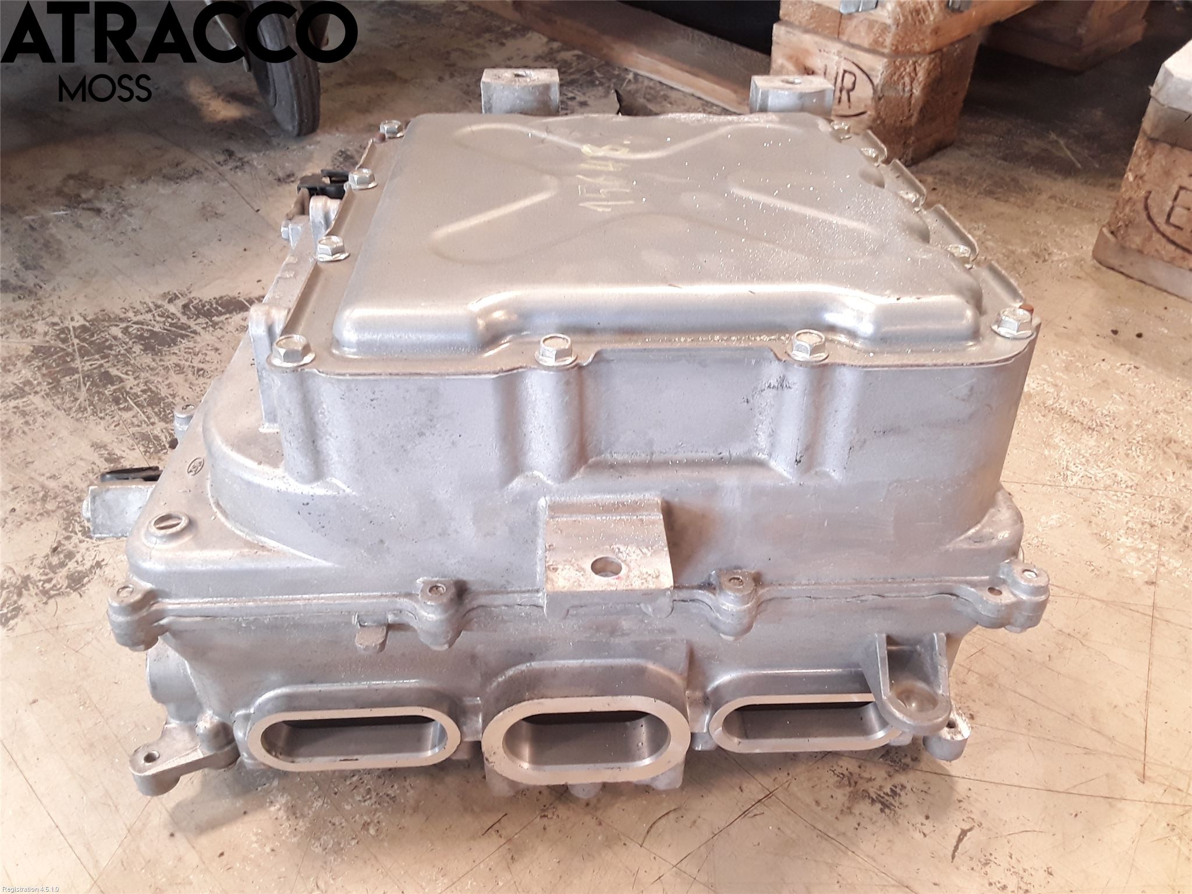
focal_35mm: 28
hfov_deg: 63.4
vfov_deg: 49.7
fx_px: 964
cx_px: 596
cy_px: 447
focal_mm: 2.91
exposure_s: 1/17
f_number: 1.9
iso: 100
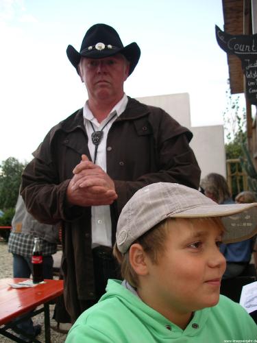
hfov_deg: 38.7
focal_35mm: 37
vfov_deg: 50.1
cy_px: 172
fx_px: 366
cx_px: 128
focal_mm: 7.8
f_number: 2.8
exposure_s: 1/112
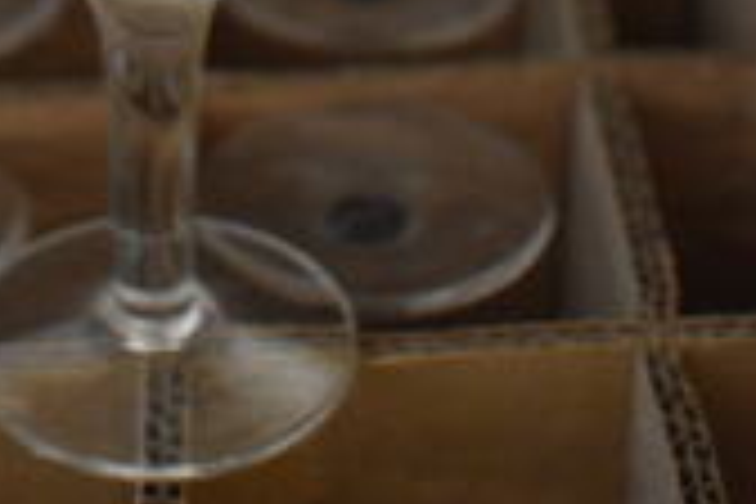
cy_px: -328
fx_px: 2289
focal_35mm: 109
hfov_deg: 18.7
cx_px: 256
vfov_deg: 11.8
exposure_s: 1/125
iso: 1600
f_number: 3.5
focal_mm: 20
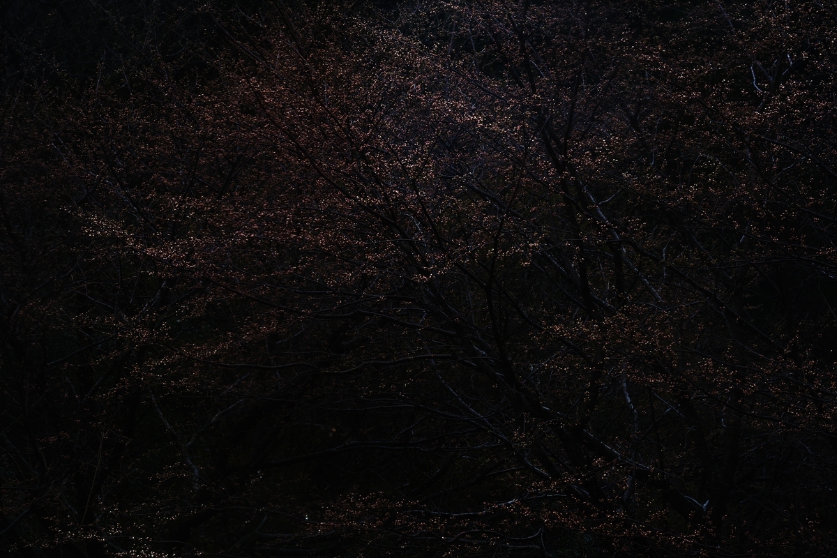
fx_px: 3534
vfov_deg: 9.0
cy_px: 279
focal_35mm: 152
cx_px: 418
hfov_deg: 13.5
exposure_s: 1/80
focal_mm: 101.2
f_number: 5.4
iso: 640
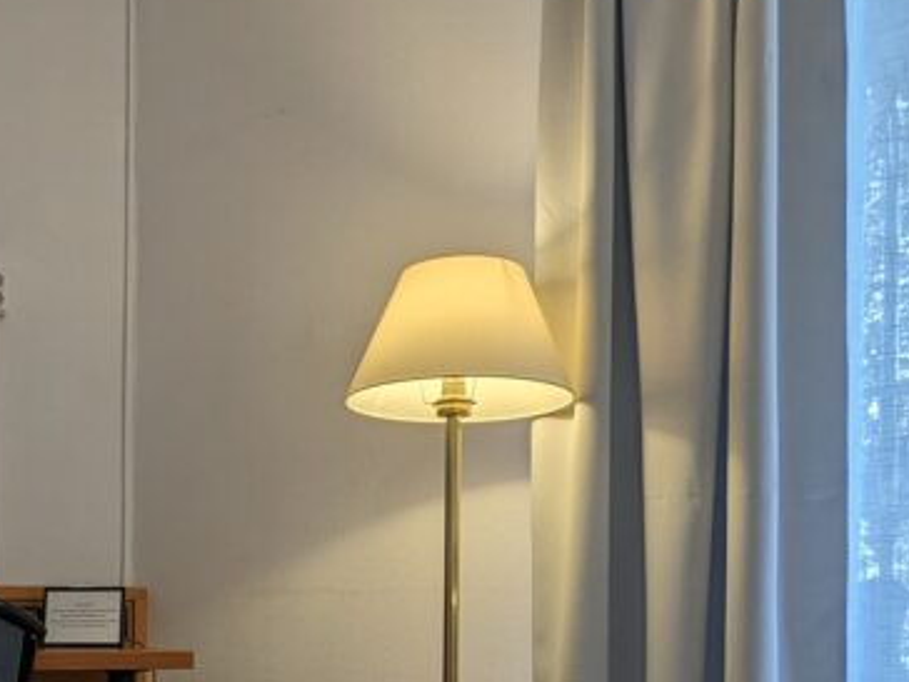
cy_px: 642
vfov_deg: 30.4
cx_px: 85
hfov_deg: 39.0
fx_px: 1182
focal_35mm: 45
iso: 42
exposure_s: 1/67.9
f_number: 2.2
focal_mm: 2.35
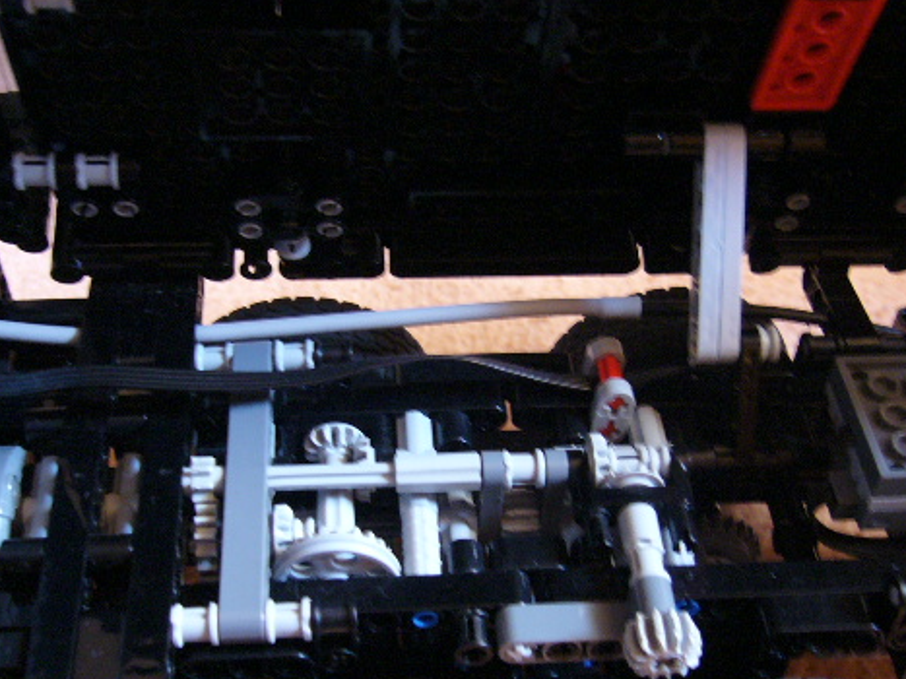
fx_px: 1256
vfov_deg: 30.2
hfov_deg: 39.7
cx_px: 469
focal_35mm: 48
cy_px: 394
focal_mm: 5.8
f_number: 2.8
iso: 200
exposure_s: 1/10
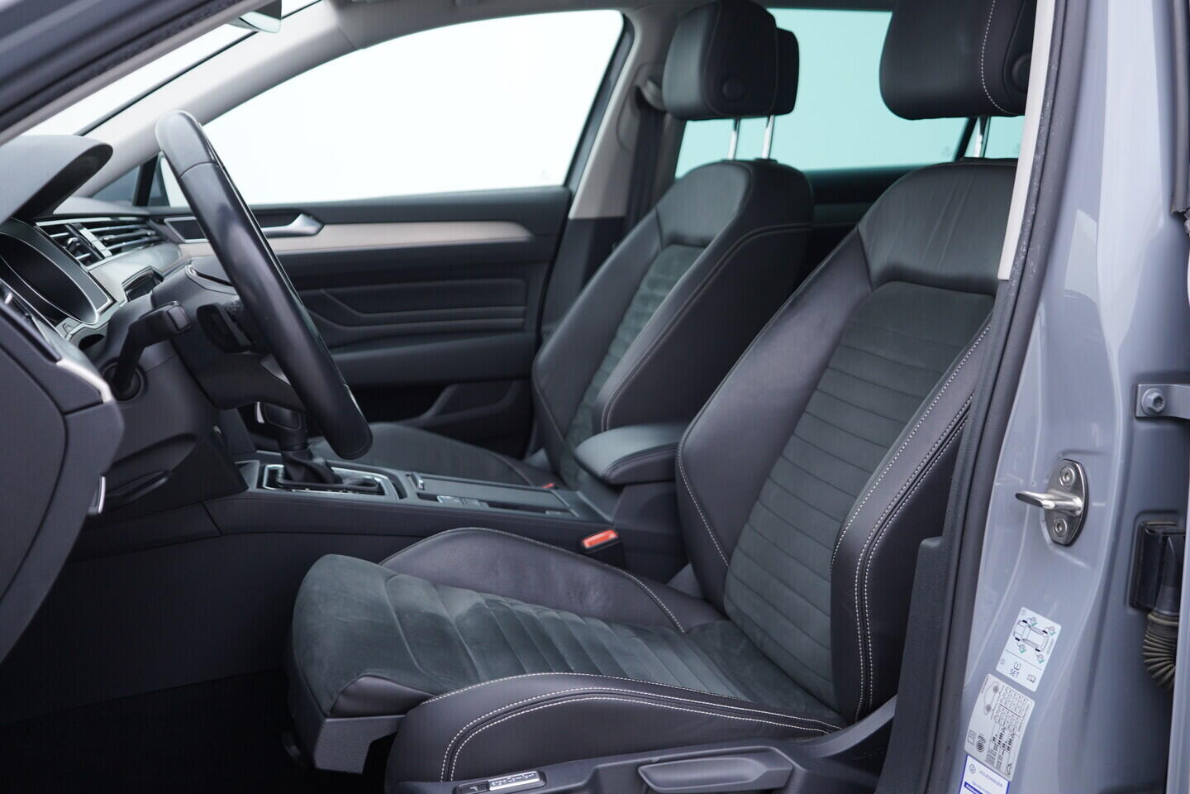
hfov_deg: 53.1
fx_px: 1190
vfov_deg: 36.9
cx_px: 595
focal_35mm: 36
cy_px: 397
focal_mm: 24
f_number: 2.8
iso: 125
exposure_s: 1/40
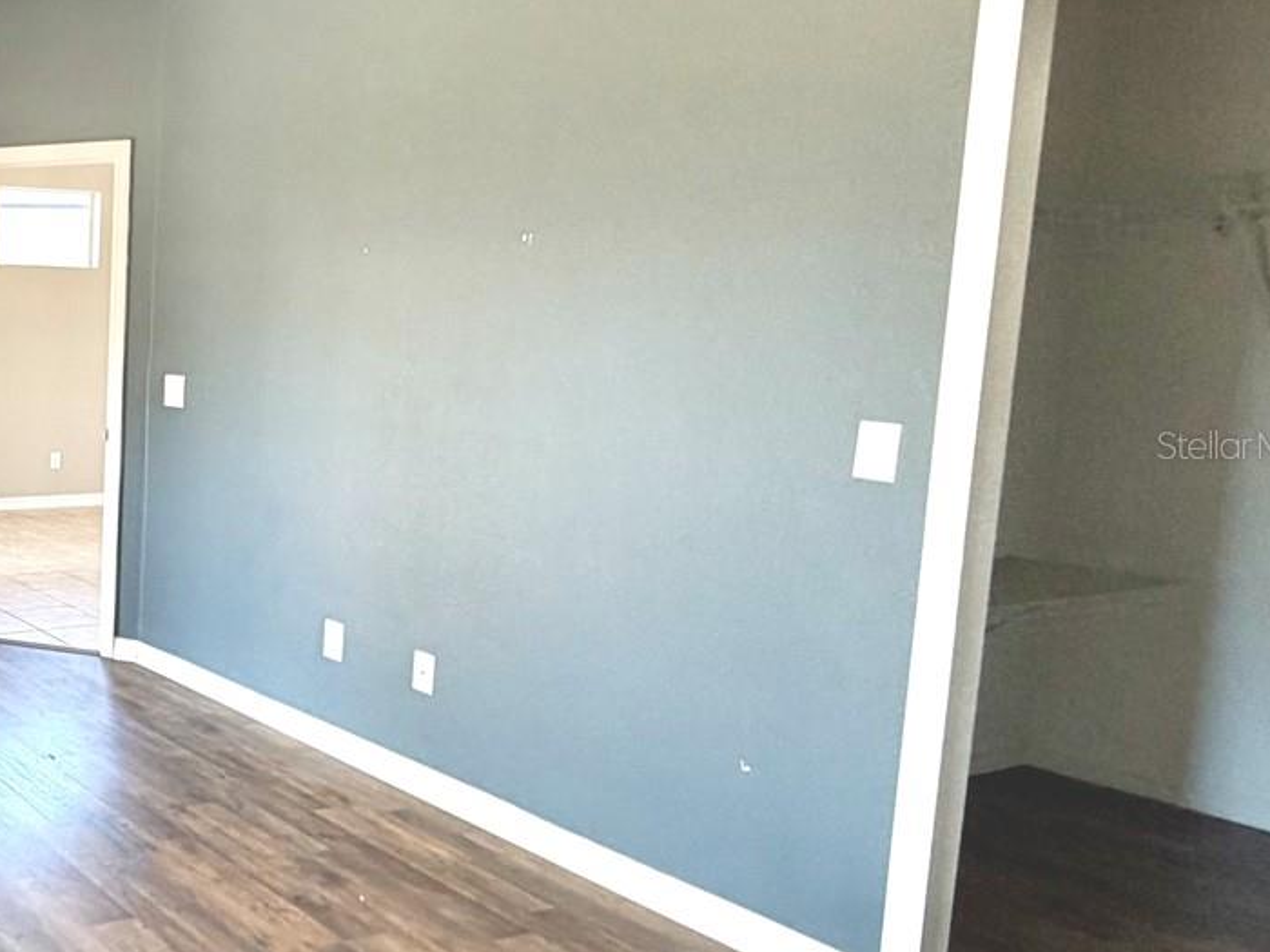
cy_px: 444
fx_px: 1174
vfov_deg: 44.1
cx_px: -123
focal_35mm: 32
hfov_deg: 43.9
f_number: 2.2
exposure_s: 1/120
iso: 160
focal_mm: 2.22
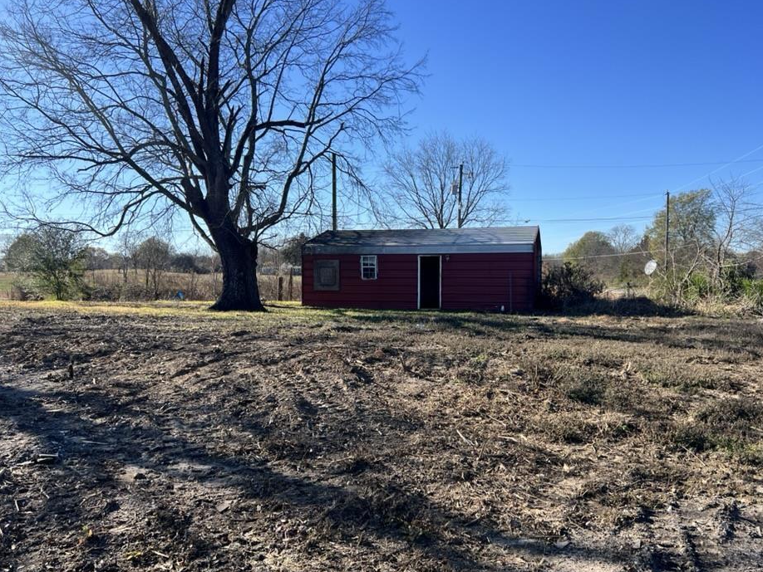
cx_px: 424
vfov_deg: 48.2
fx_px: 639
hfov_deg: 61.5
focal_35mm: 29
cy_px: 296
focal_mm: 5.7
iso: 50
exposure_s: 1/3165
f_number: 1.5
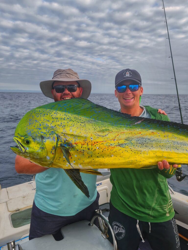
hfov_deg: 51.4
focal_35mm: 27
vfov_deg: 65.3
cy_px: 125
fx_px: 196
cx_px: 94
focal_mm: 6.12
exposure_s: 1/380
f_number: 1.9
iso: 80
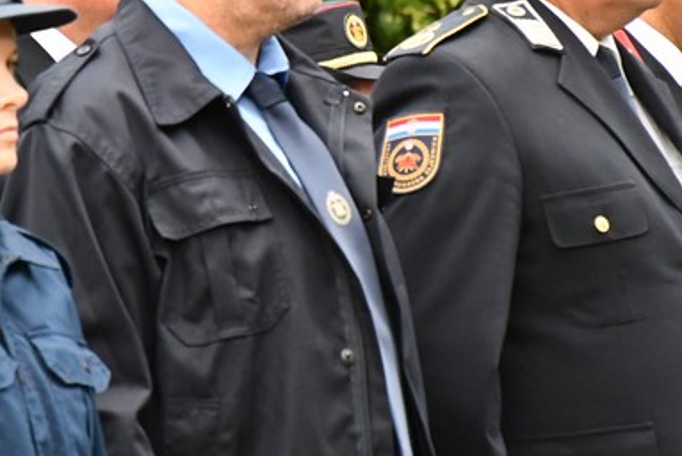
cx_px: 173
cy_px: 77
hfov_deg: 3.7
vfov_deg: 2.5
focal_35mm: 561
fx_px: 10636
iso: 2800
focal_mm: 140
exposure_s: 1/500
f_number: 5.6
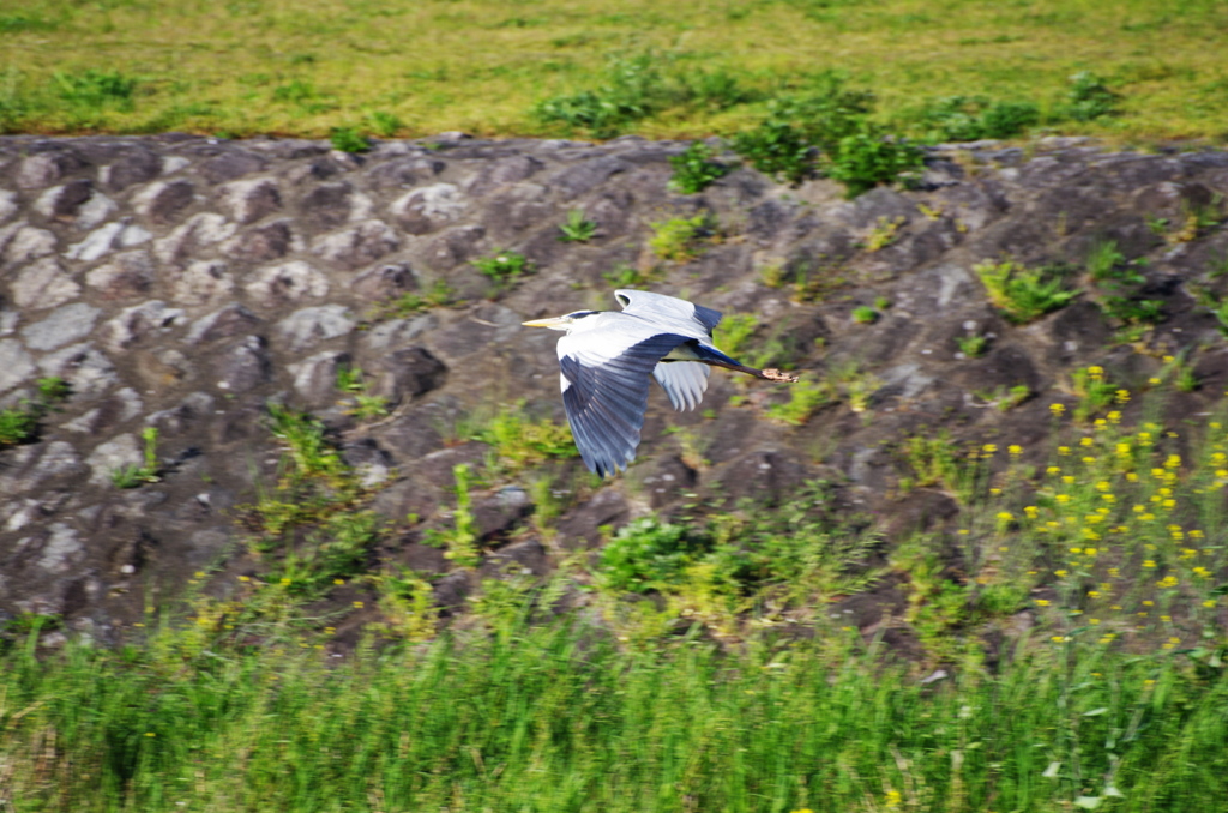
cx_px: 614
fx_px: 15317
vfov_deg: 3.0
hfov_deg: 4.6
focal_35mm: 450
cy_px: 406
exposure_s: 1/320
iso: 200
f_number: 5.6
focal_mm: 300
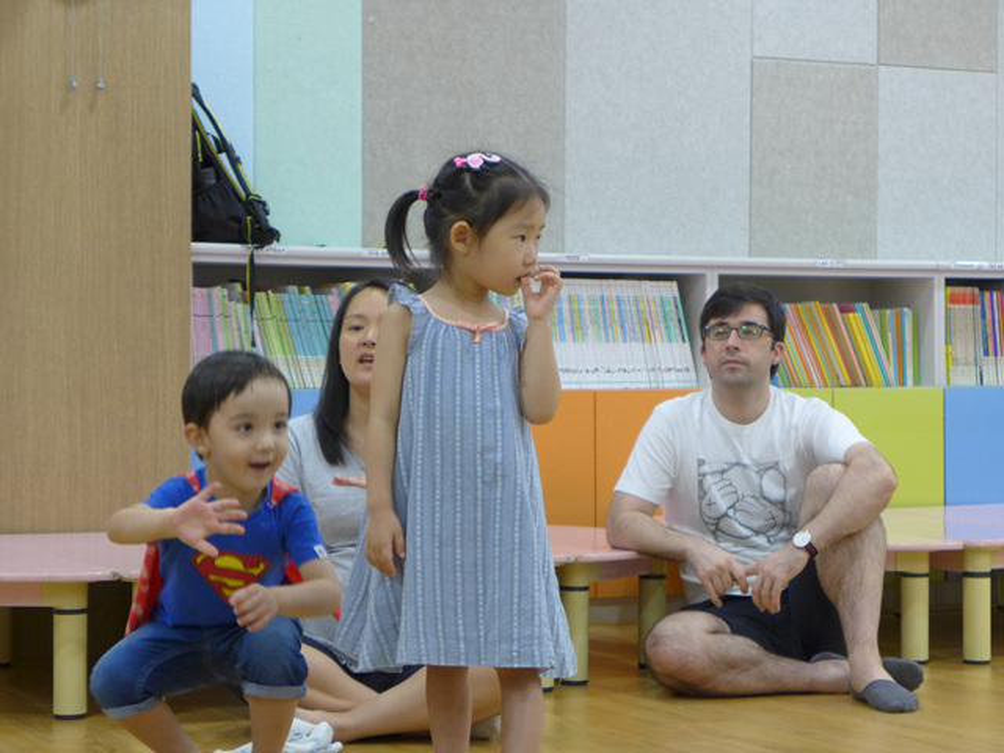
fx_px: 2610
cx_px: 502
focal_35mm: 90
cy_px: 376
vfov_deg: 16.4
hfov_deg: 21.8
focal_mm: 17.7
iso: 400
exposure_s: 1/100
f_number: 2.3
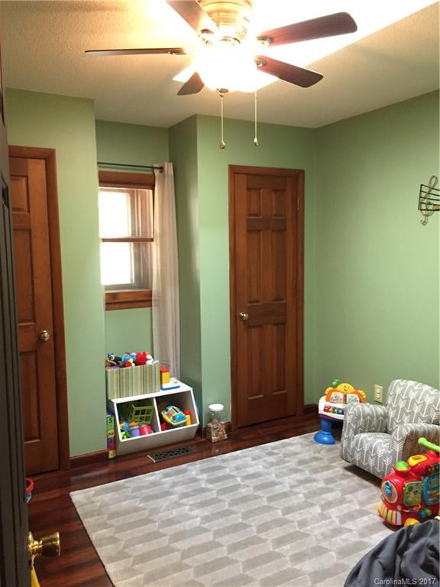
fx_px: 491
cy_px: 294
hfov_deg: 48.2
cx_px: 220
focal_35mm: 29
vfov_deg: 61.7
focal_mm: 4.15
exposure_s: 1/30
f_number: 2.2
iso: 200
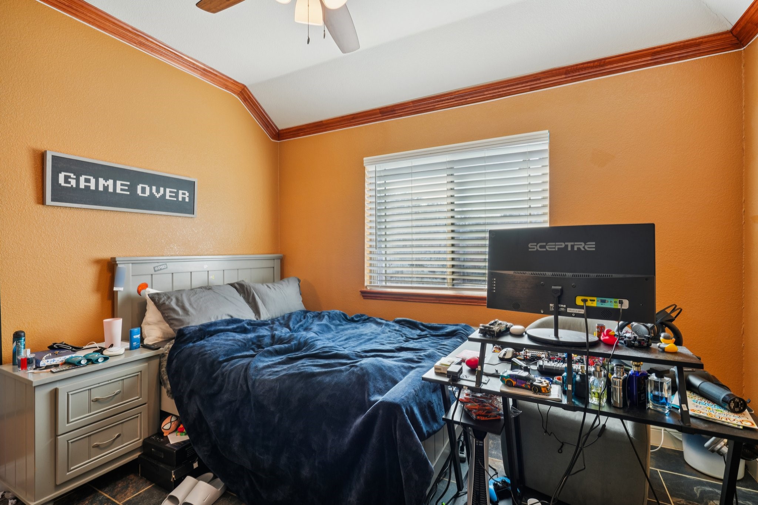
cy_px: 252
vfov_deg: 73.7
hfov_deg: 96.7
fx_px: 337
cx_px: 379
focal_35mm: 16
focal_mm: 16
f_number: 8
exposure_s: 1/25
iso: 400
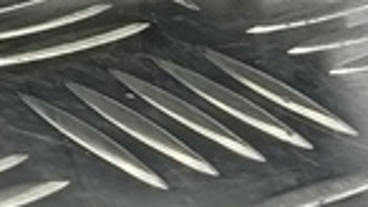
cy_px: -310
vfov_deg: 6.5
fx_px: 1717
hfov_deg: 11.4
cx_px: -285
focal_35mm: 176
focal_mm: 4.11
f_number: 1.6
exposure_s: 1/50
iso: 164
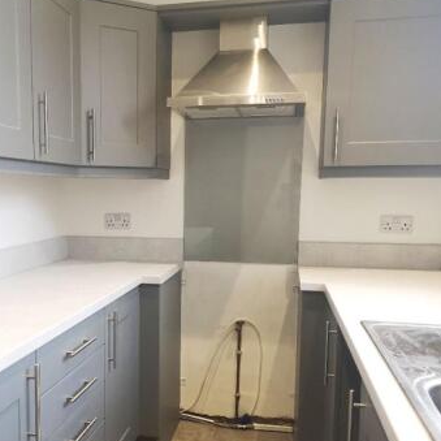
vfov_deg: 40.7
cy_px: 266
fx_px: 591
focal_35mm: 41
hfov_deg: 40.3
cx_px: 141
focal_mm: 3.95
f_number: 1.8
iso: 64
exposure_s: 1/50
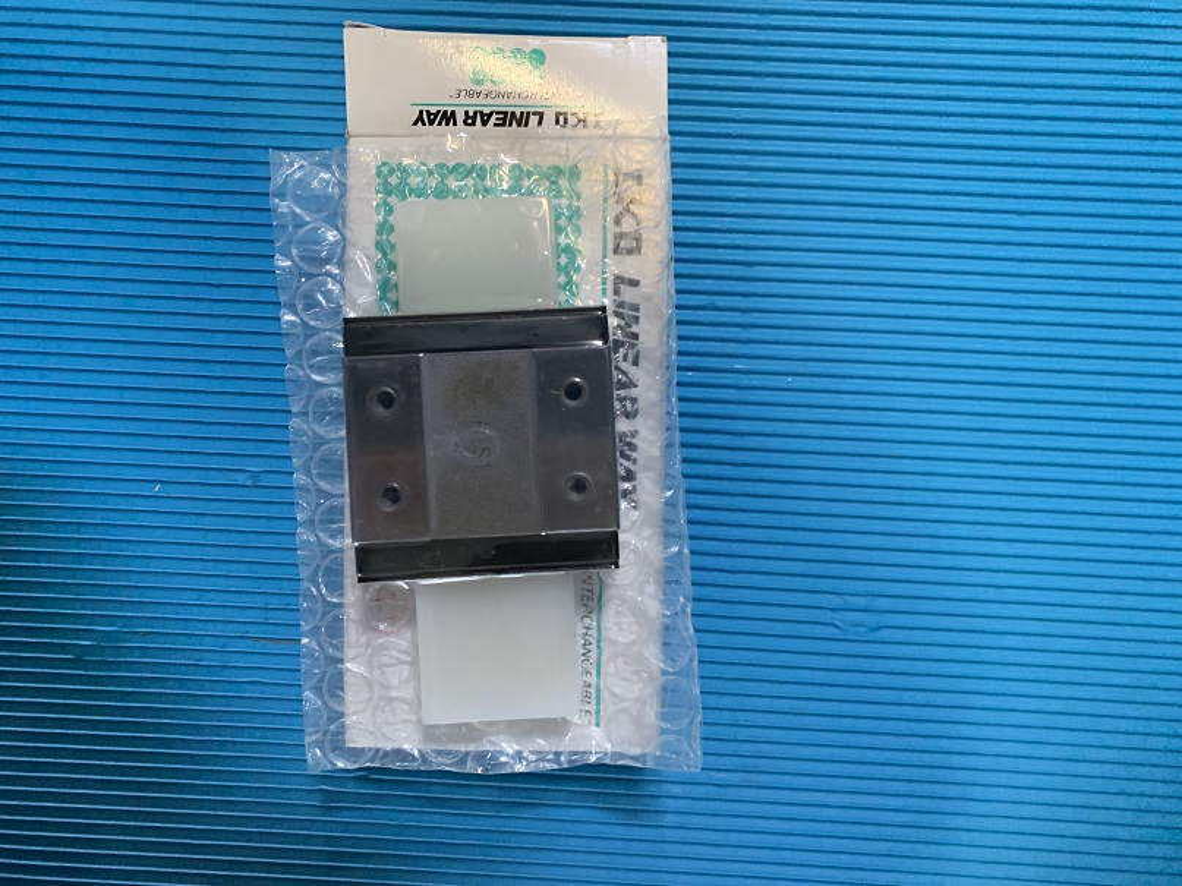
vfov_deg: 53.1
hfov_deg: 67.3
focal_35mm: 26
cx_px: 591
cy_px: 443
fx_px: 888
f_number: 1.8
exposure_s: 1/49
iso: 400
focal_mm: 4.25
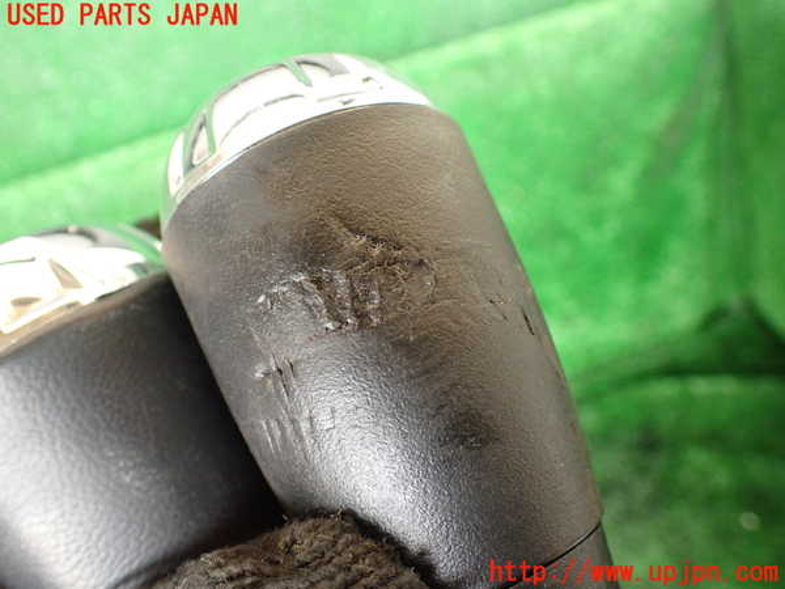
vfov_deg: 46.8
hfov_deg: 60.0
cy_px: 294
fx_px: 680
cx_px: 392
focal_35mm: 30
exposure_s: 1/125
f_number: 2.3
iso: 640
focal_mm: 5.4
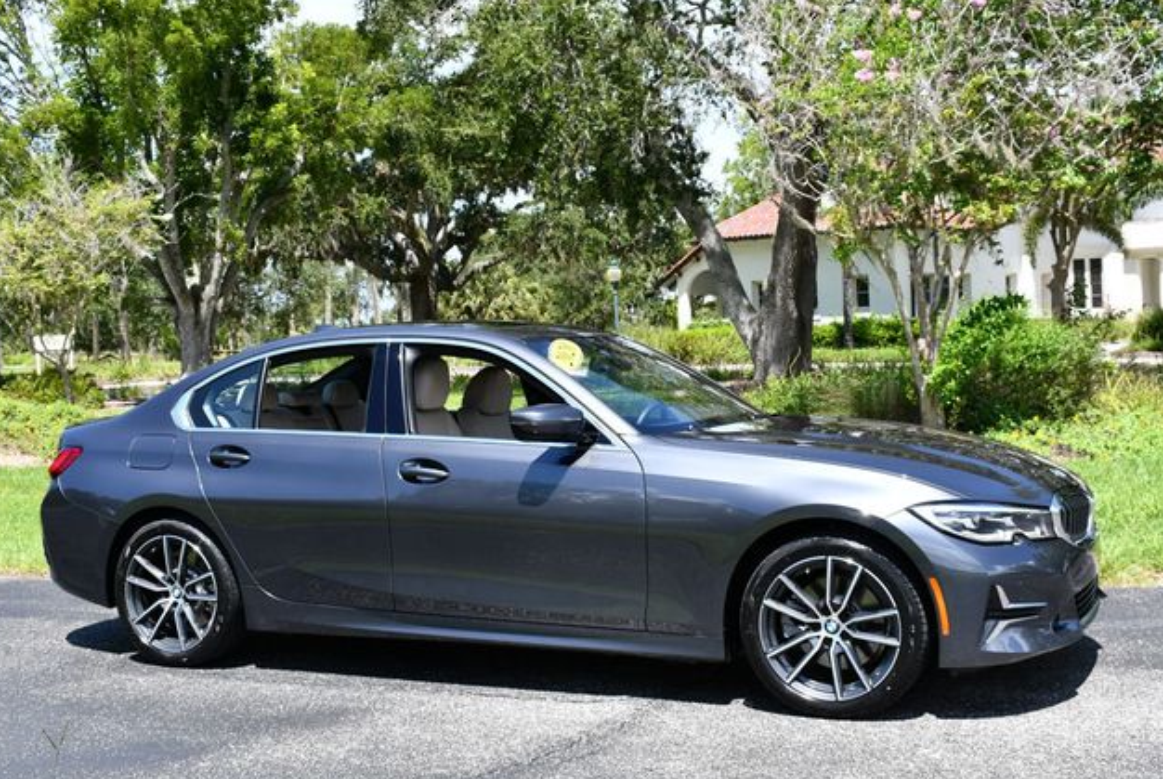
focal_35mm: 47
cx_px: 574
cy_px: 396
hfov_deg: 41.9
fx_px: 1520
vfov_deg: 28.7
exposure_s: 1/250
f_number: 8
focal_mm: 23
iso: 180
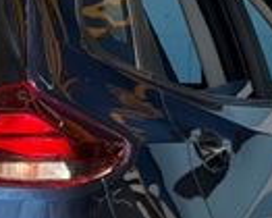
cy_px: 187
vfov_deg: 5.6
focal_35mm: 274
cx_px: -131
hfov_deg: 7.0
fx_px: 2207
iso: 100
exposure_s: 1/1838
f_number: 1.78
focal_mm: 6.76
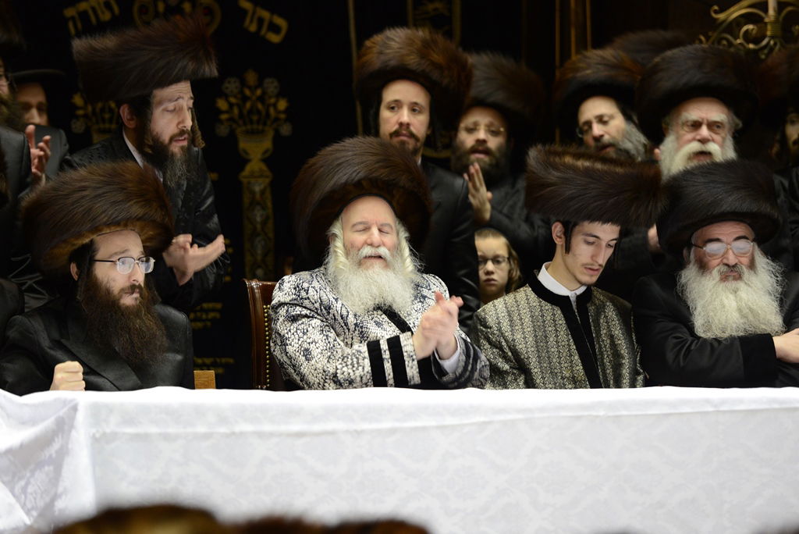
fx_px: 4108
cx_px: 400
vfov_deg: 7.4
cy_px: 267
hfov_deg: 11.1
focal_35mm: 185
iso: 1600
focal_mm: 185
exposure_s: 1/80
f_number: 3.5
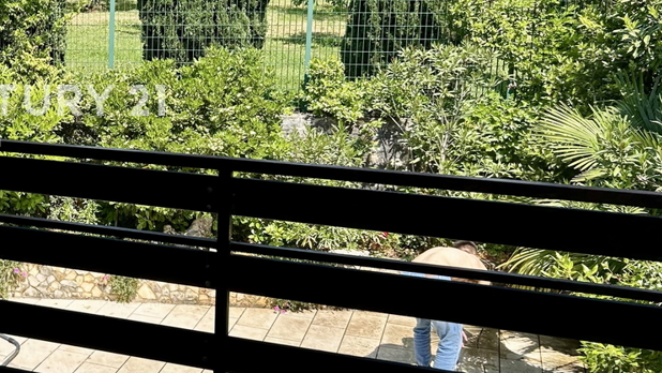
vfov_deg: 21.7
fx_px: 966
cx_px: 32
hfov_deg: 35.0
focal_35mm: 55
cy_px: 116
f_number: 1.5
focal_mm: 5.7
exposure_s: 1/2008
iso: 50
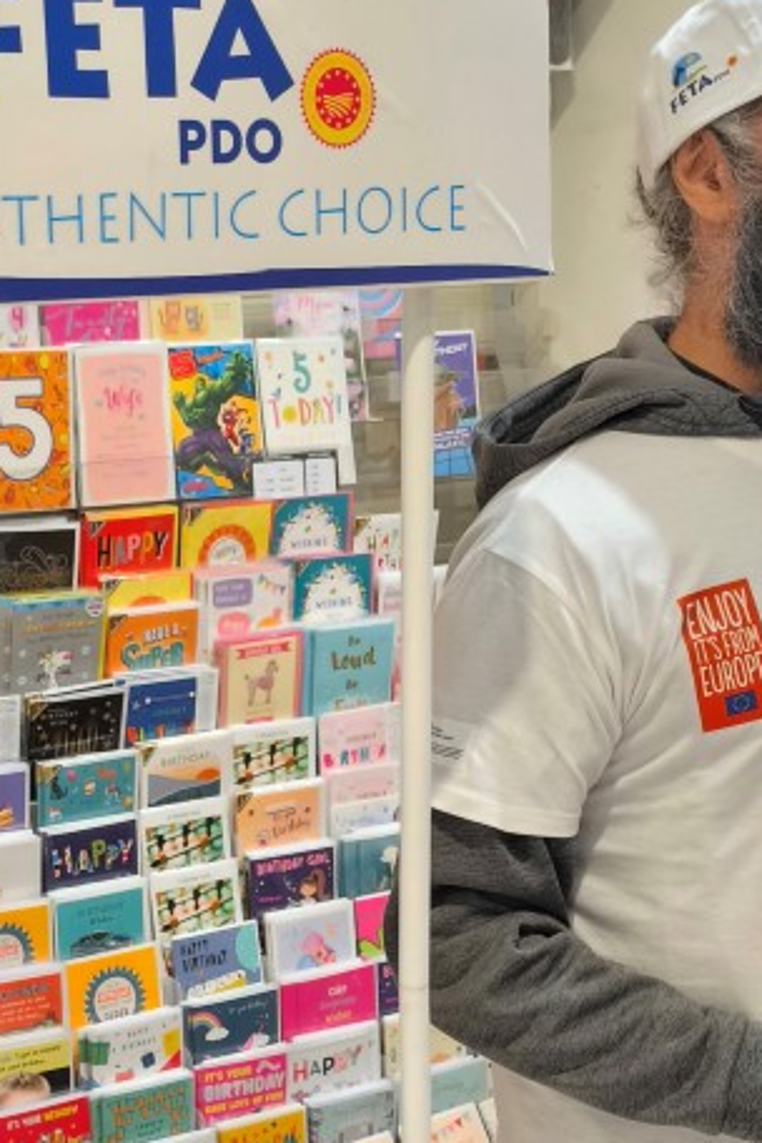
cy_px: 994
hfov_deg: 19.4
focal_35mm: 70
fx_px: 2222
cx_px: 293
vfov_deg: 27.9
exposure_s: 1/50
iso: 500
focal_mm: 6.14
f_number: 1.65
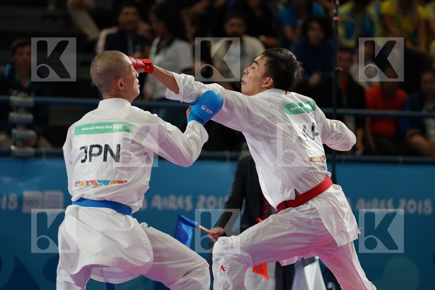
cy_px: 145
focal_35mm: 252
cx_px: 218
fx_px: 3045
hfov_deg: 8.2
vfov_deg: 5.5
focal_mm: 168
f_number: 2.8
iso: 1000
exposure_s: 1/1000
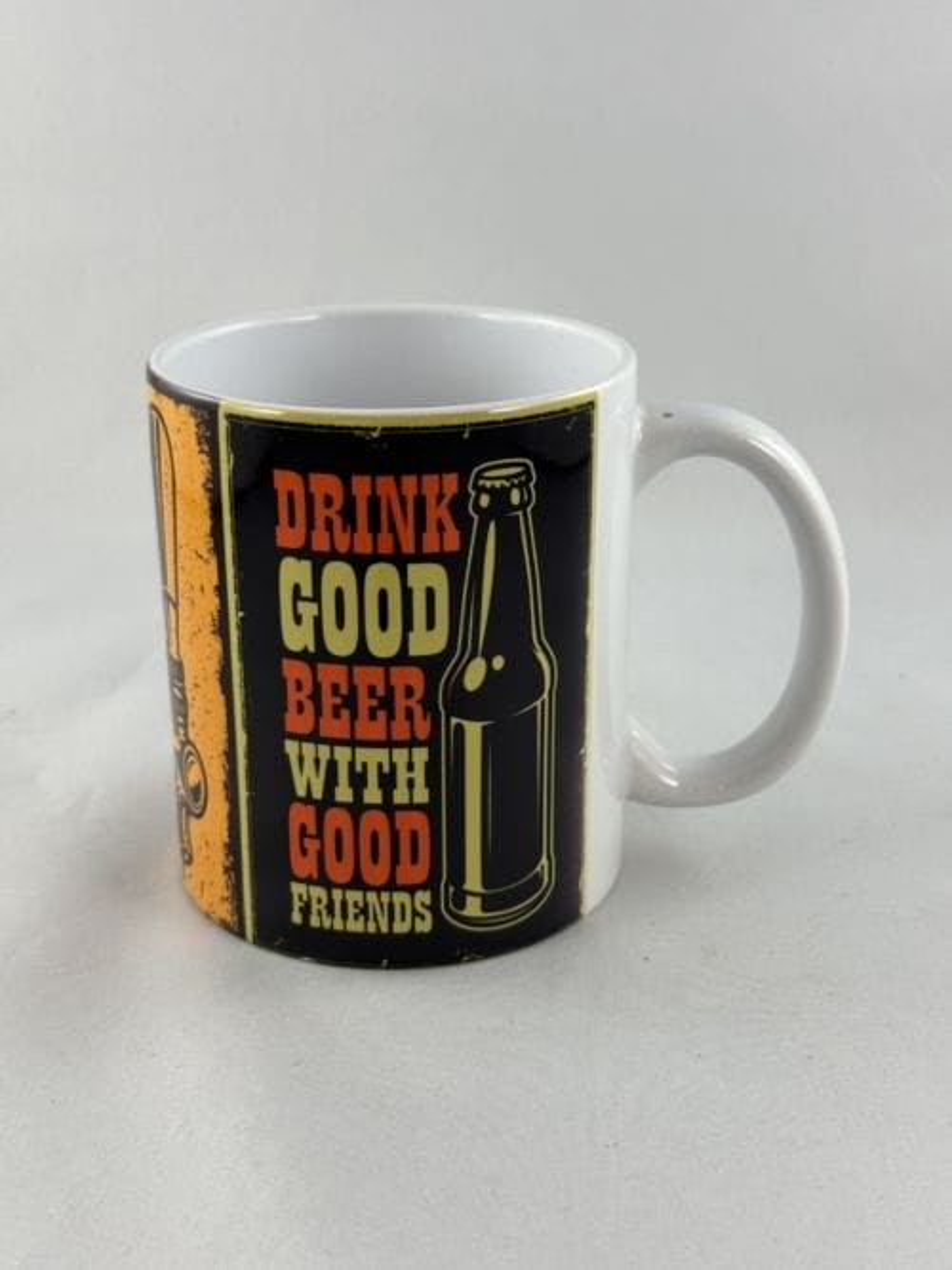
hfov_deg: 30.3
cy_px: 635
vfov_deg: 39.7
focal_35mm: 48
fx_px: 1761
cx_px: 476
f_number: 1.78
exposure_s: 1/100
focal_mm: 6.86
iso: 64
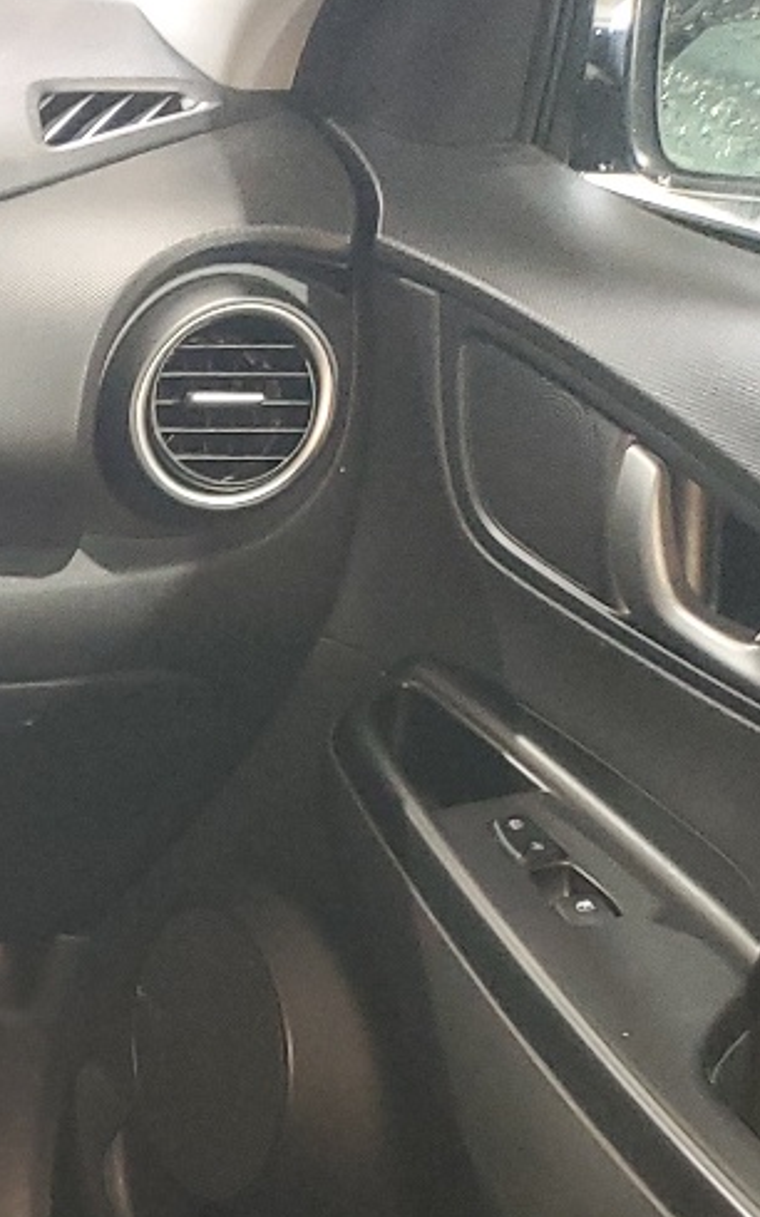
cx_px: -1177
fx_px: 2984
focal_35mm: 90
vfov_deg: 21.8
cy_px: 1351
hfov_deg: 11.5
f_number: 1.5
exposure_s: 1/15
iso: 138
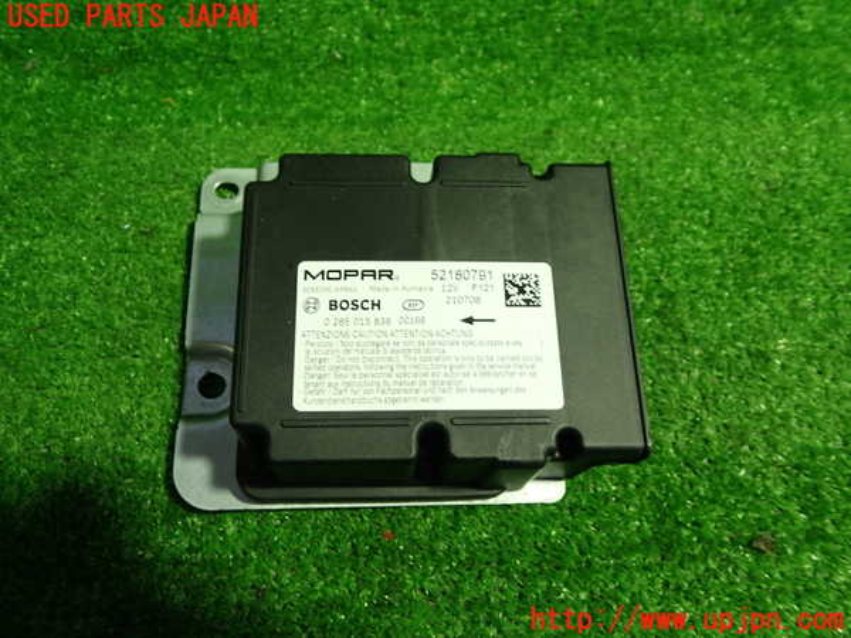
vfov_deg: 46.8
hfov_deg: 60.0
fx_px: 738
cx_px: 426
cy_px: 319
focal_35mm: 30
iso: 200
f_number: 2.3
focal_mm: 5.4
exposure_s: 1/30
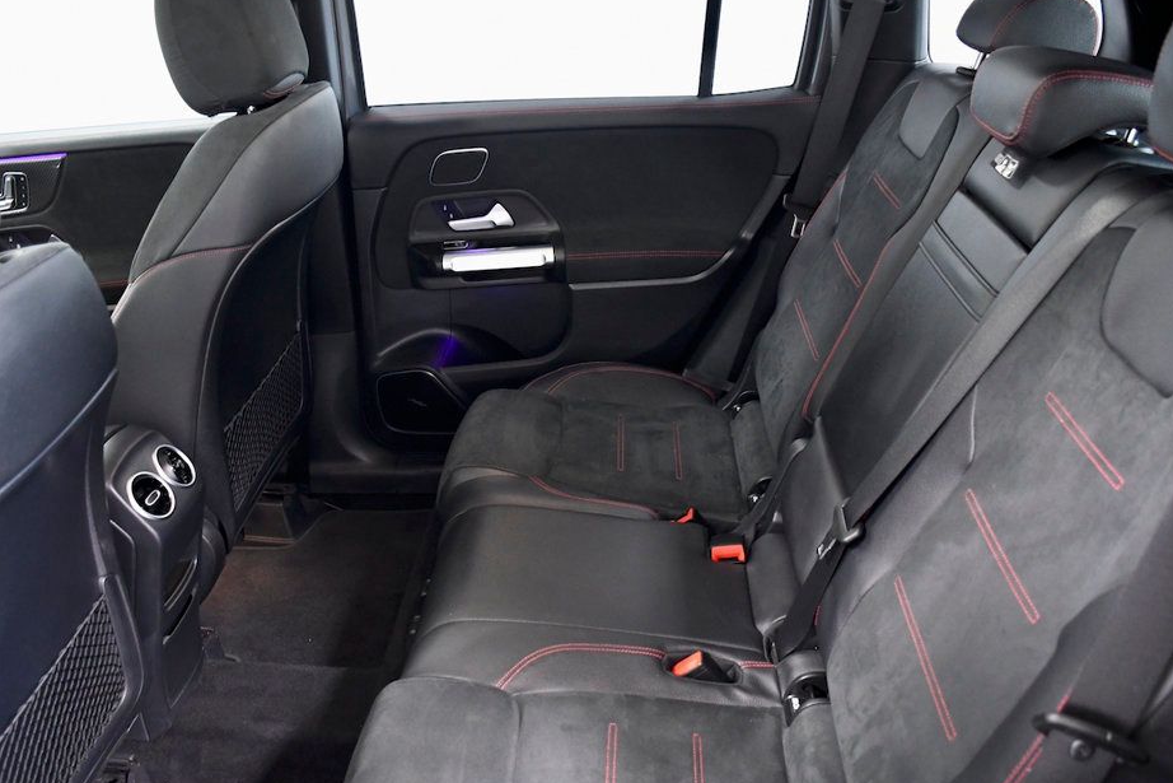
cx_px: 609
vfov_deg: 43.6
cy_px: 418
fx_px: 978
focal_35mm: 30
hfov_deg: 61.9
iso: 2500
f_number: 3.5
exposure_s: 1/50
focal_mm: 18
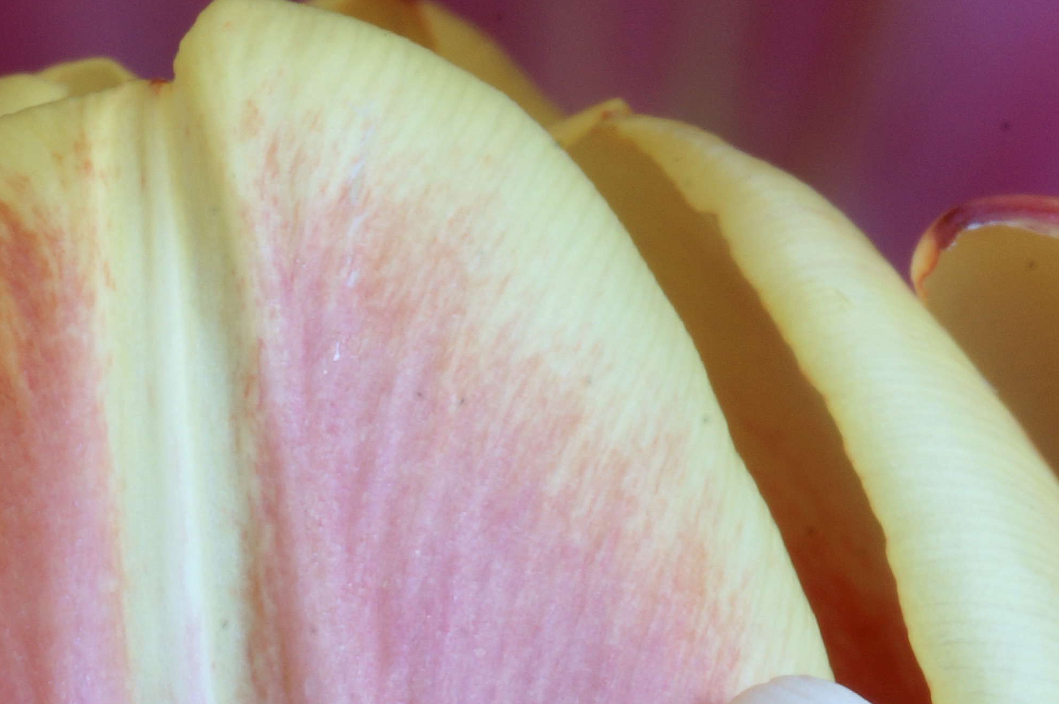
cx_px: 243
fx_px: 11555
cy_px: 818
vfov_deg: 3.5
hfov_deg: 5.2
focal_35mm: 393
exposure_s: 2.5
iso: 200
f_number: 29
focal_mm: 105
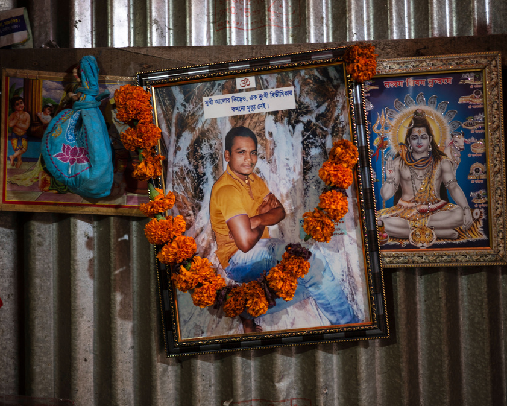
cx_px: 286
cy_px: 205
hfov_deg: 45.7
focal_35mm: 40
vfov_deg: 37.3
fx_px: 600
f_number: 1.4
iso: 125
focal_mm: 35
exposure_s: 1/20
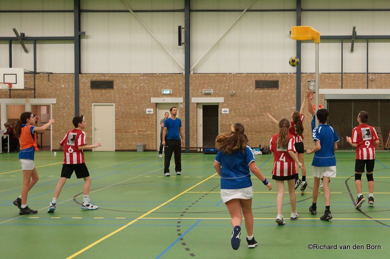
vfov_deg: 43.5
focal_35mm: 30
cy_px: 130
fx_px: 325
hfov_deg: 62.0
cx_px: 195
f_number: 2.8
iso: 800
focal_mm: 20
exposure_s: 1/200
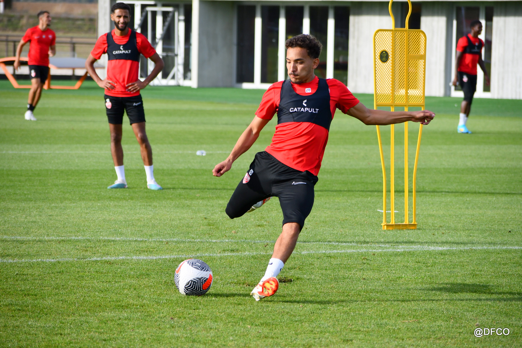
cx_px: 261
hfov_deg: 8.9
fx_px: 3364
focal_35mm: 232
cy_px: 174
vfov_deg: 5.9
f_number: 5.6
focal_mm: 155
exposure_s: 1/1600
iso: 400
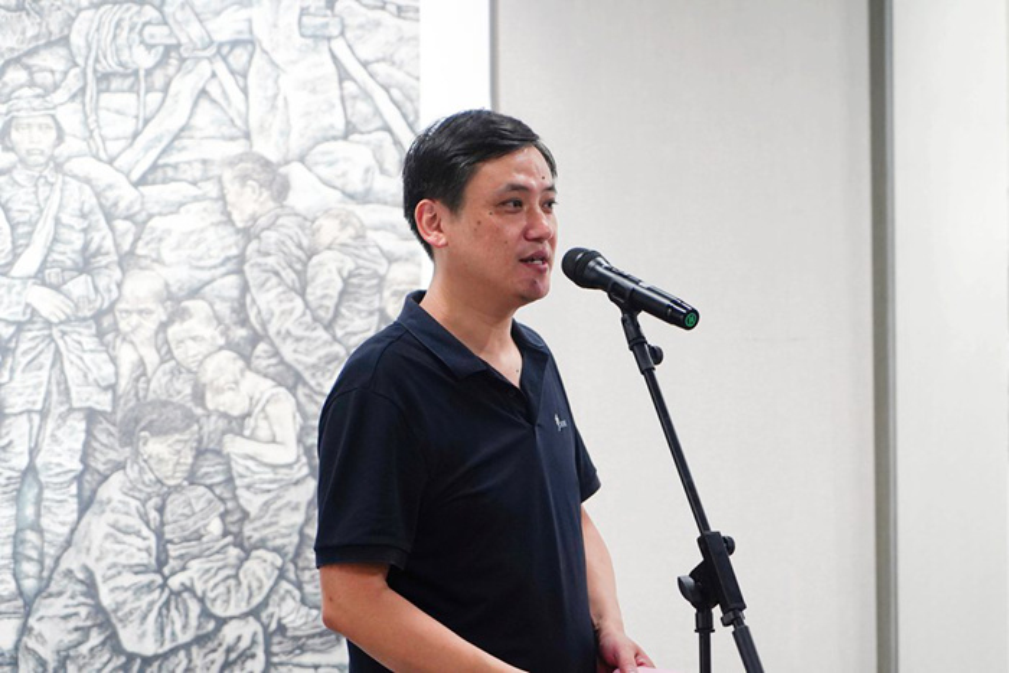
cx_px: 504
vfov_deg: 19.5
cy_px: 336
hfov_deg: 28.8
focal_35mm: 70
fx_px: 1962
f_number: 4
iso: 1600
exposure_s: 1/125
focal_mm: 70
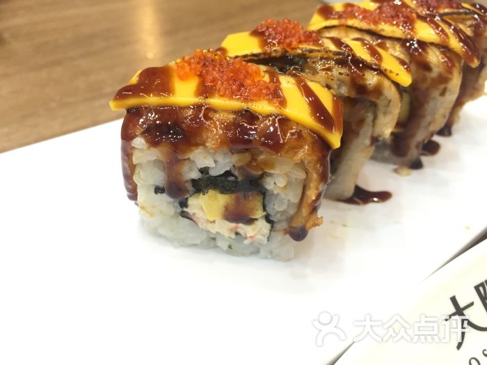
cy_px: 182
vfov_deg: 48.2
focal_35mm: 29
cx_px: 244
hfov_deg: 61.7
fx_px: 408
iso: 250
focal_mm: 4.15
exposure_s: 1/33
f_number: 2.2
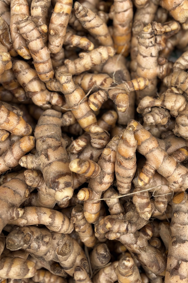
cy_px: 91
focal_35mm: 37
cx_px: 129
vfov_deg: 50.8
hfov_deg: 35.5
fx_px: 290
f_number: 1.6
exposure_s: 1/1007
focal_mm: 5.96
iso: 50
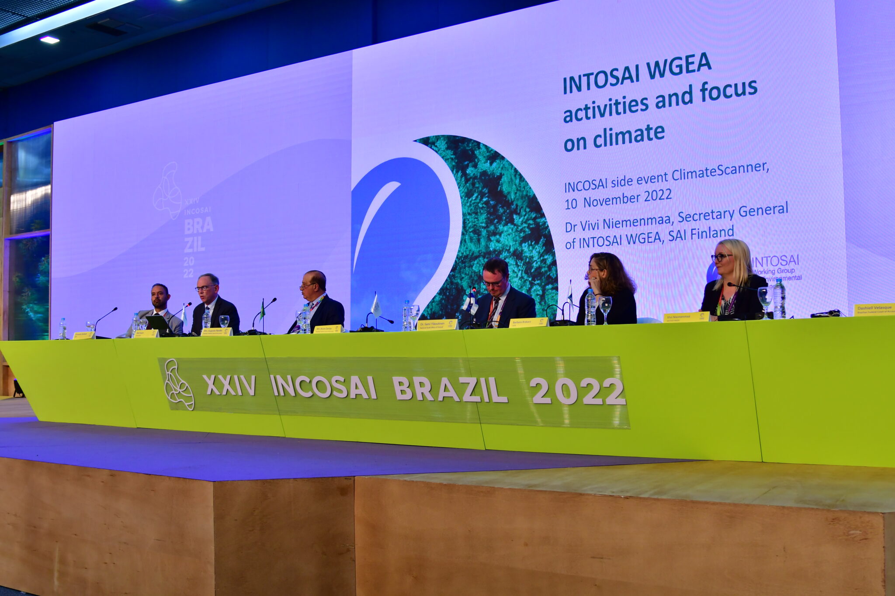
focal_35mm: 36
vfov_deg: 36.9
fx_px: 895
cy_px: 298
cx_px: 448
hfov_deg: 53.1
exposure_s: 1/60
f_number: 4
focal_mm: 24
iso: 400
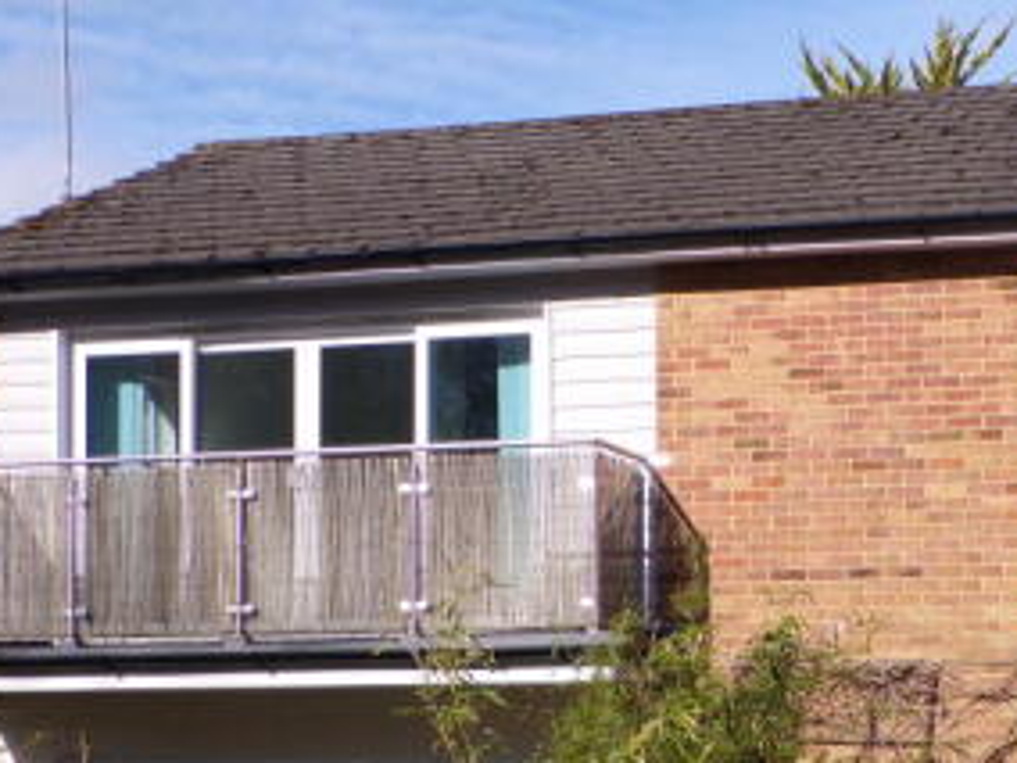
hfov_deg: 25.1
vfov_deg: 19.0
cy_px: 697
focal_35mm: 76
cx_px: 850
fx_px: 2233
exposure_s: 1/450
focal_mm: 6.6
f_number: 4.7
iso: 80
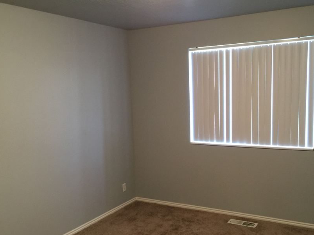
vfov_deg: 38.5
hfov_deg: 50.1
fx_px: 336
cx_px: 173
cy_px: 137
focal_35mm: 37
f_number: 2.2
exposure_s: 1/15
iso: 100
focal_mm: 4.15
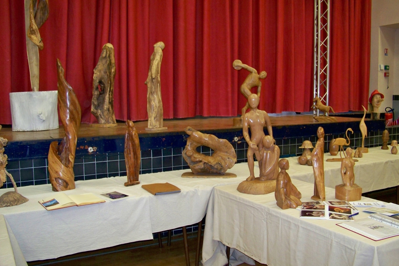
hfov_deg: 54.4
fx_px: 388
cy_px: 142
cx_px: 203
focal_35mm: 35
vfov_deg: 37.8
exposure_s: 1/30
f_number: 2.8
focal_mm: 5.85
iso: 200
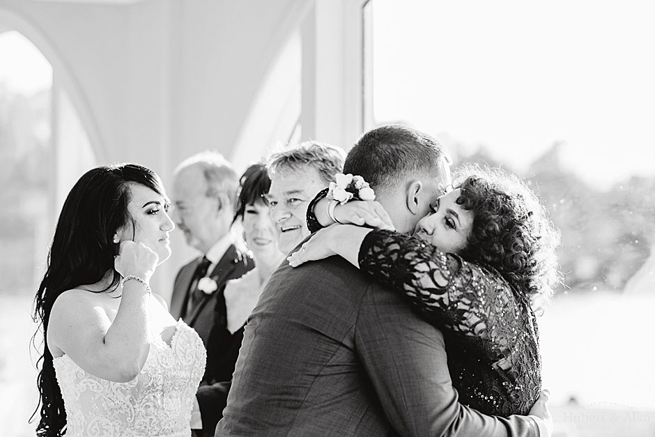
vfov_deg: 13.0
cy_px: 218
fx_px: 1911
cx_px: 328
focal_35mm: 105
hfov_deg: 19.5
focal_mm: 105
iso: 250
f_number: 3.2
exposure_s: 1/250
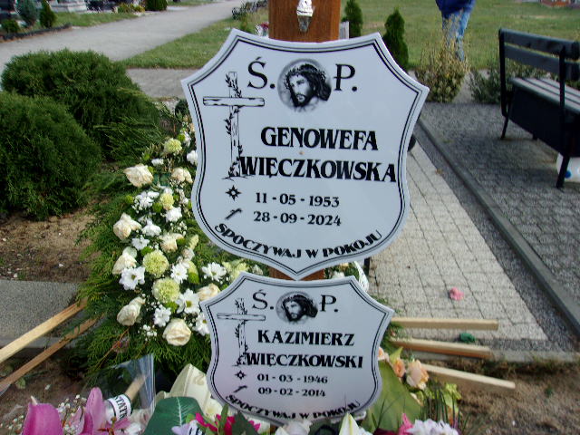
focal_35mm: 27
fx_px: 452
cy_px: 218
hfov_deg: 65.3
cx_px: 290
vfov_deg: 51.4
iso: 80
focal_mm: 4.9
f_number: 10.4
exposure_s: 1/38
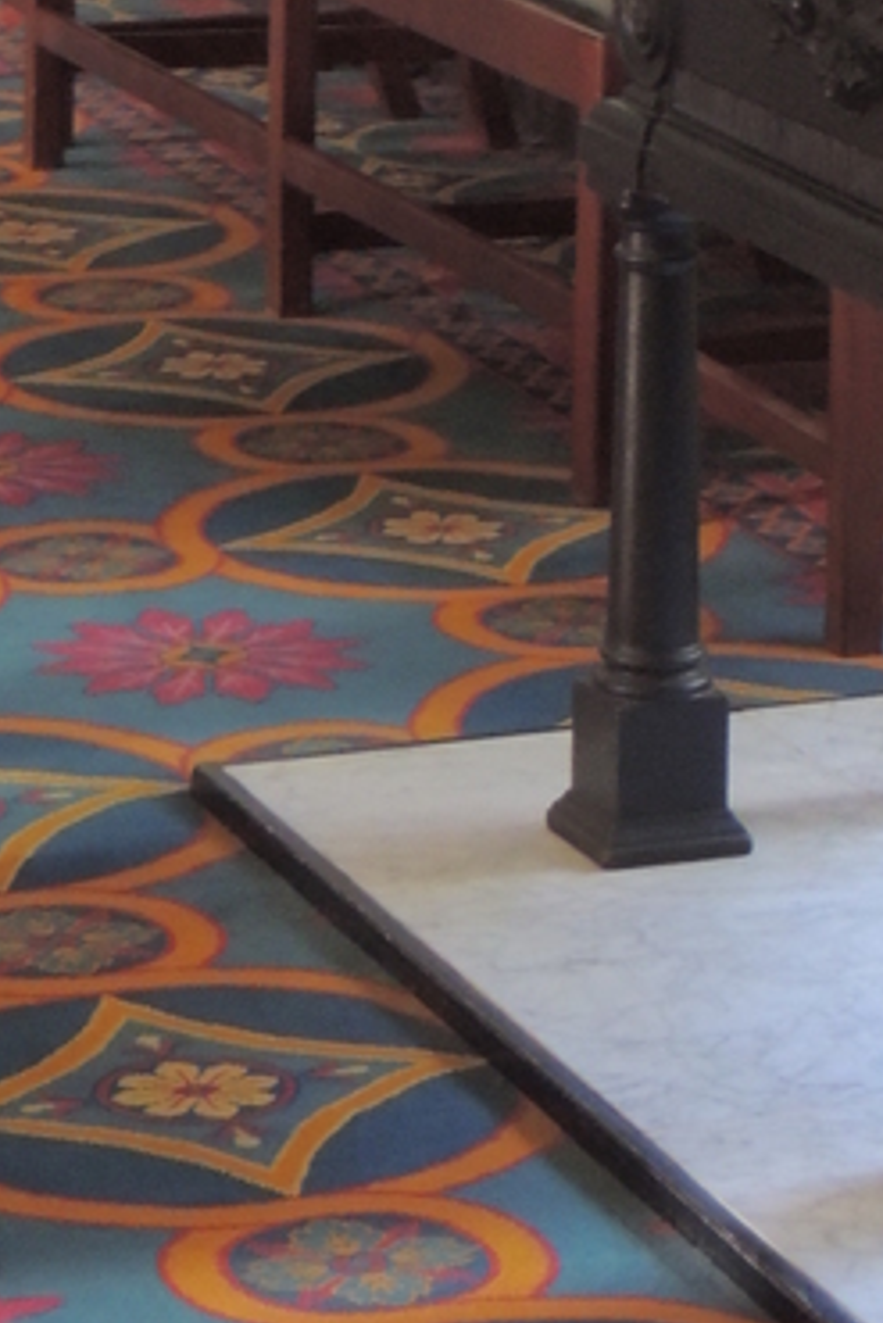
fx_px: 6211
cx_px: 1219
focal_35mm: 169
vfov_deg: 11.6
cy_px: -733
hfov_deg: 8.0
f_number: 3.5
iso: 400
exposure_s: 1/13
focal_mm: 8.3
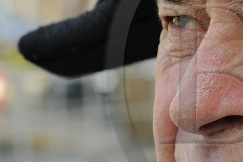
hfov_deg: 9.4
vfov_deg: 6.3
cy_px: 75
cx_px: 279
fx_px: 1457
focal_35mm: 216
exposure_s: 1/200
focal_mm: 58
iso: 200
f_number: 5.6
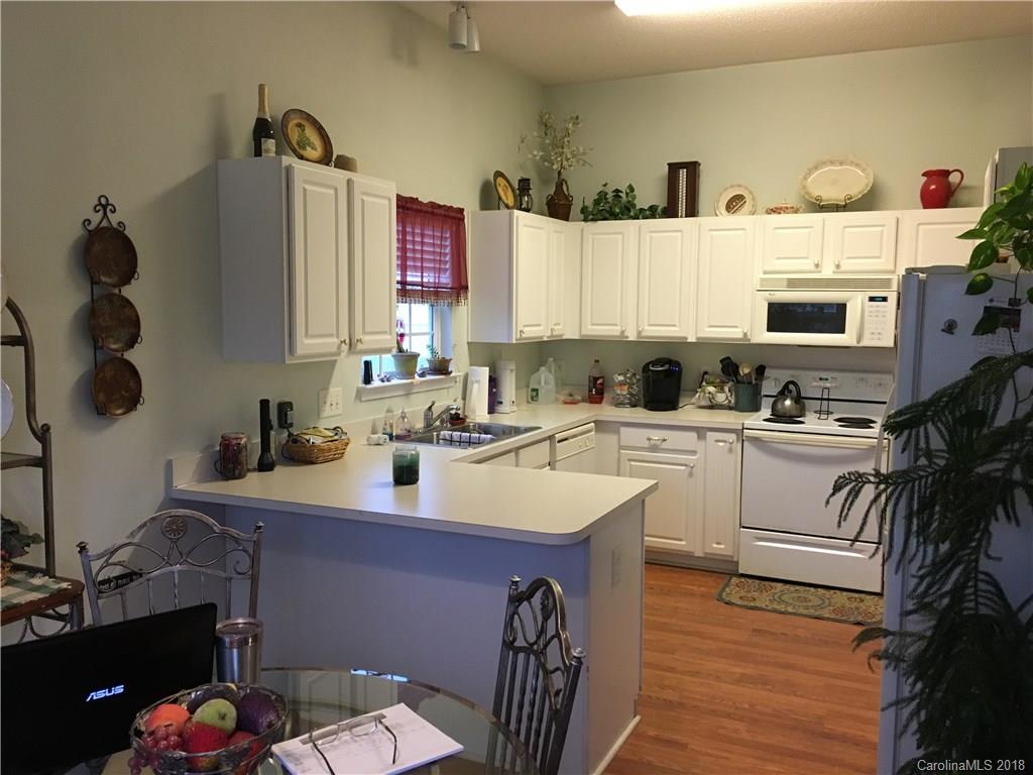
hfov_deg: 61.7
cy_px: 388
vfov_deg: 48.2
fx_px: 865
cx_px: 516
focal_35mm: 29
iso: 160
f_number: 2.2
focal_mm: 4.15
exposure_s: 1/30
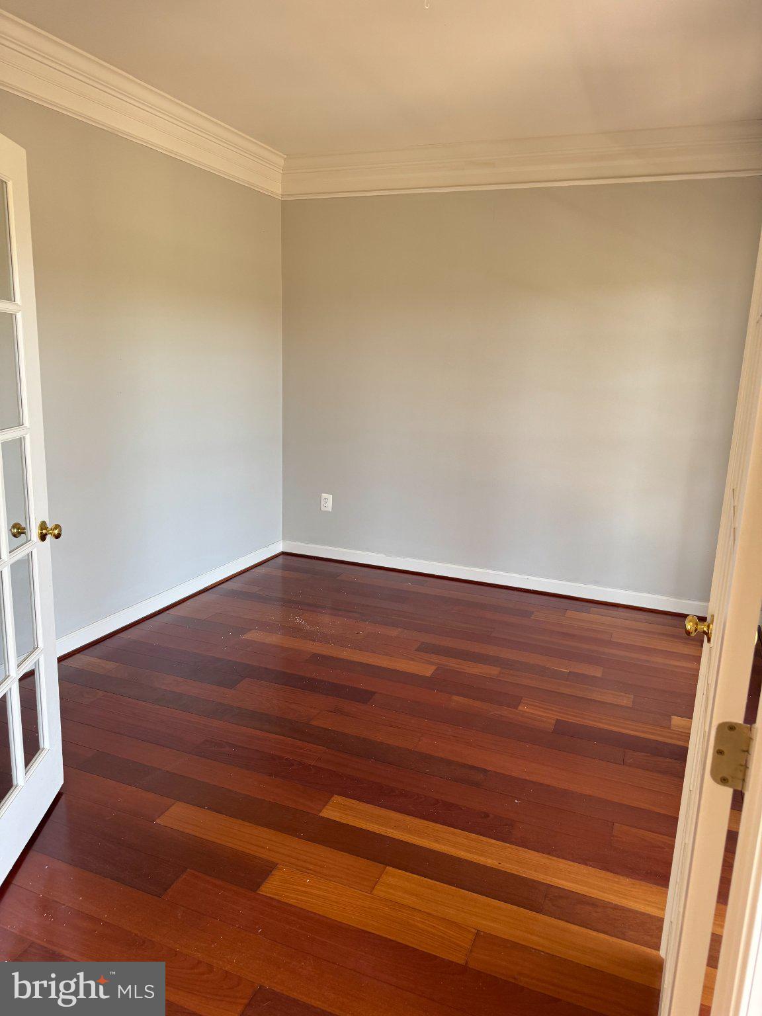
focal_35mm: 24
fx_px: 704
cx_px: 381
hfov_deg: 56.8
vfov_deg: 71.6
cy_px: 508
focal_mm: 6.76
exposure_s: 1/121
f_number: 1.78
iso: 160
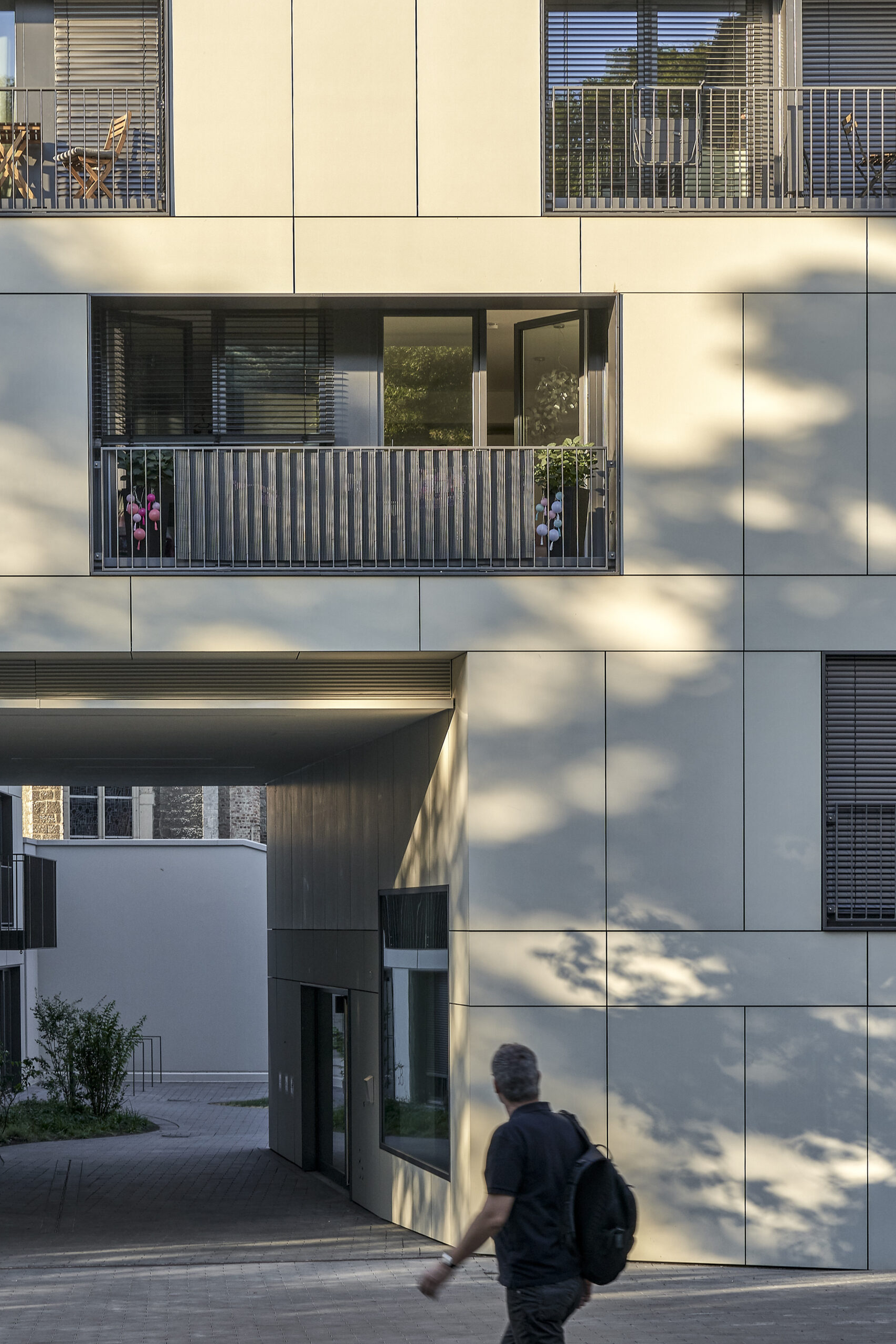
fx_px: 3135
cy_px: 662
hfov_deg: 16.3
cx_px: 383
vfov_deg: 24.2
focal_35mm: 84
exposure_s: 1/80
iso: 320
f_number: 11
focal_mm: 70
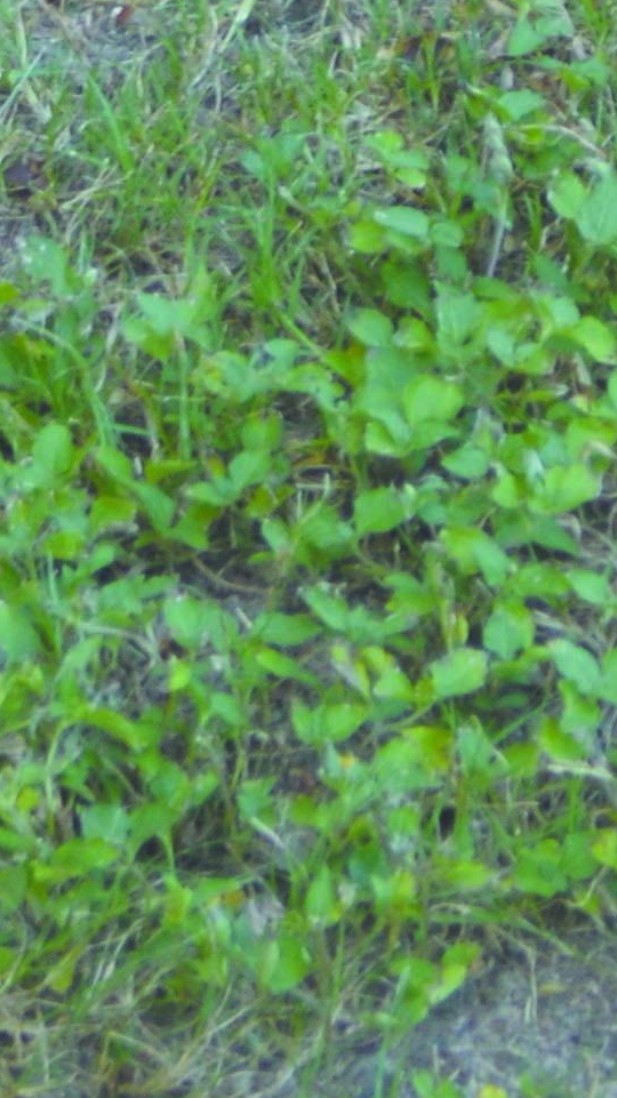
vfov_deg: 5.1
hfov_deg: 2.9
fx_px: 12022
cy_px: -1560
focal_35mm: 413
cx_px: -395
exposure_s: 1/60
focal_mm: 42
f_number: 5.3
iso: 160
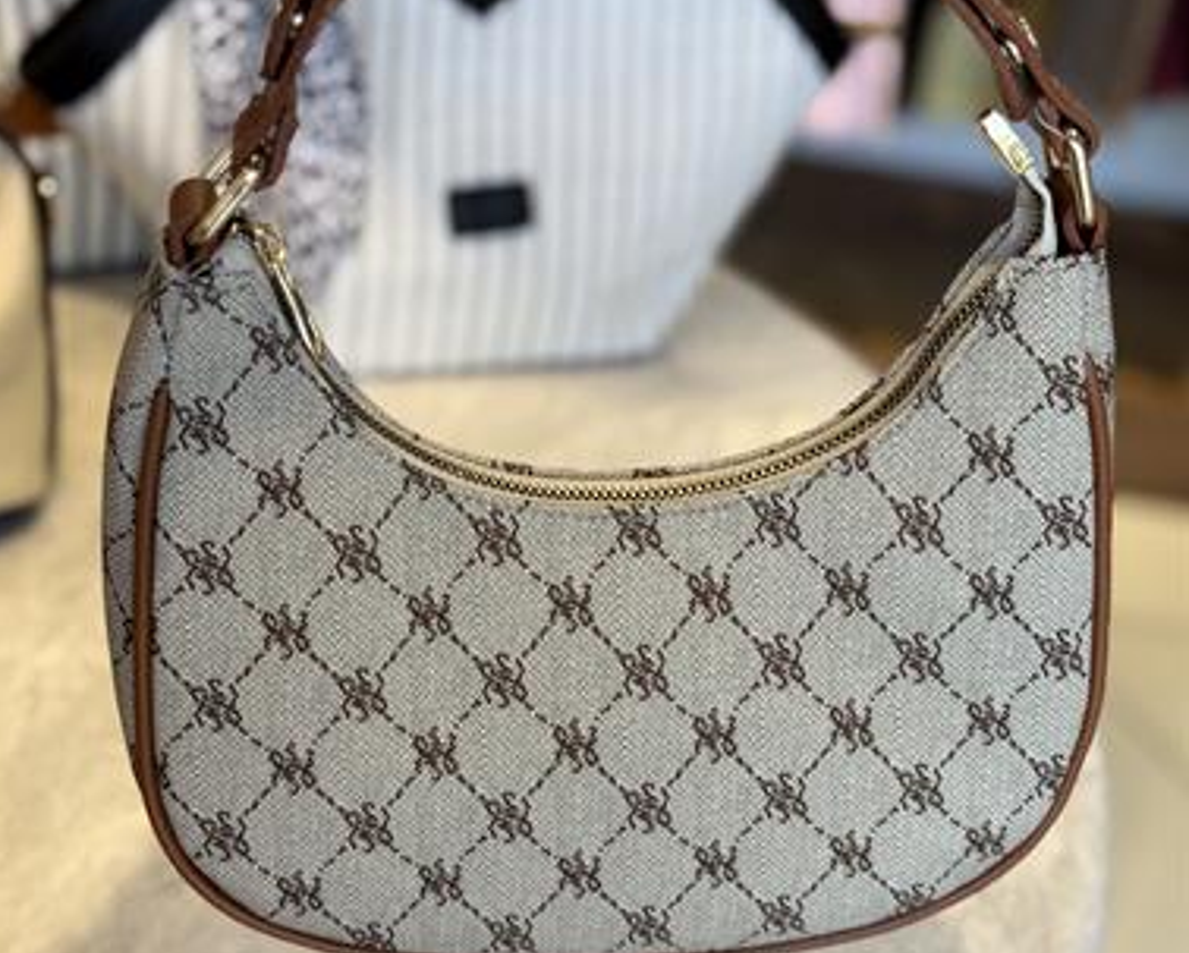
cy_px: 407
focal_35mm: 66
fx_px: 2324
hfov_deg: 28.7
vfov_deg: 23.2
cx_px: 563
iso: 50
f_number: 1.78
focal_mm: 6.76
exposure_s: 1/121
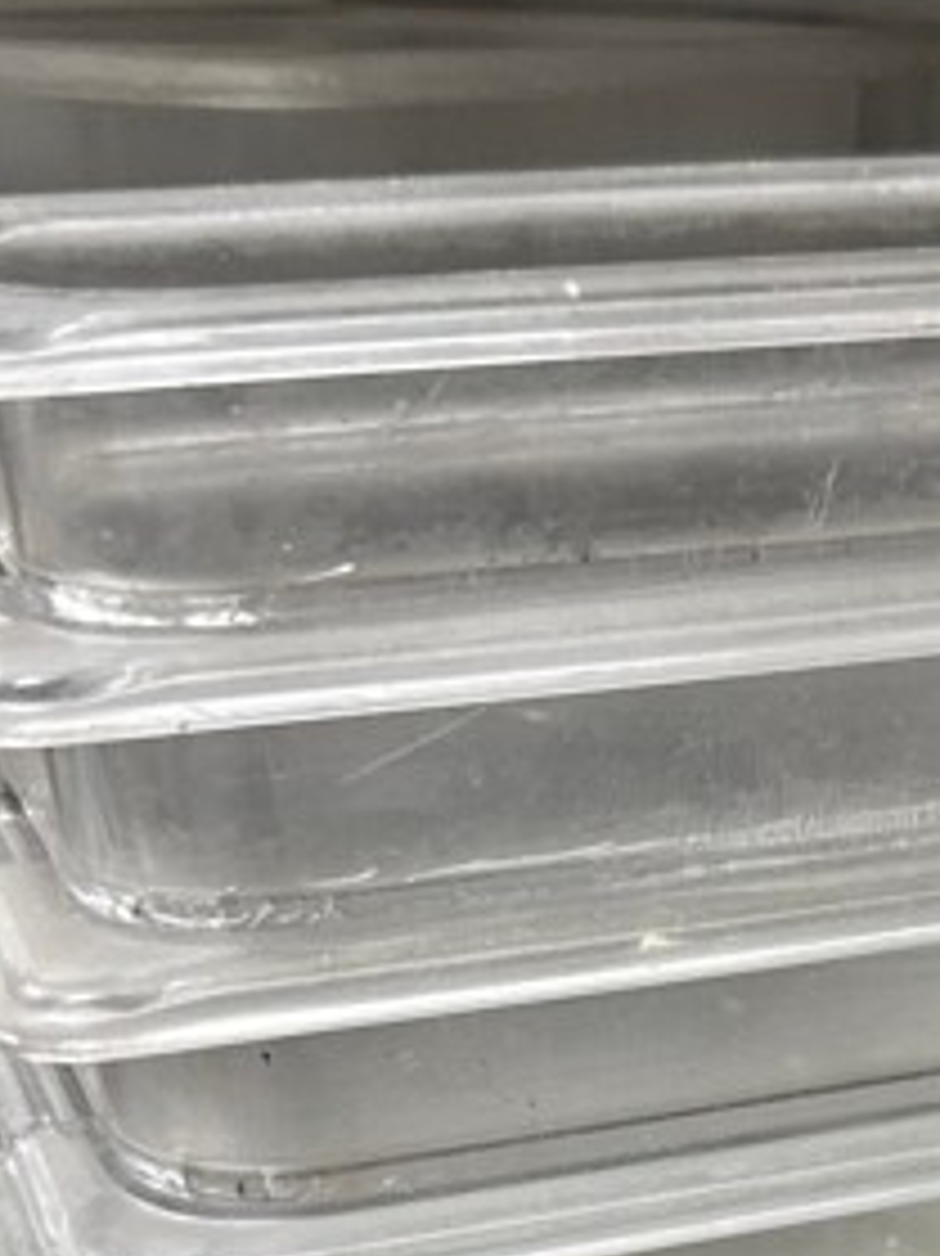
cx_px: 850
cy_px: 1492
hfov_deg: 20.6
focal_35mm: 70
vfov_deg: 25.1
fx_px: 2536
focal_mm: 6.86
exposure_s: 1/60
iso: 320
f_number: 1.78
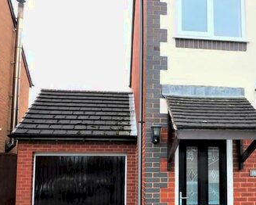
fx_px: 364
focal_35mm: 48
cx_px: 178
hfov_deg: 38.2
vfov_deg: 31.3
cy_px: 129
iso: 125
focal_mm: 4
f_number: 3
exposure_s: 1/400
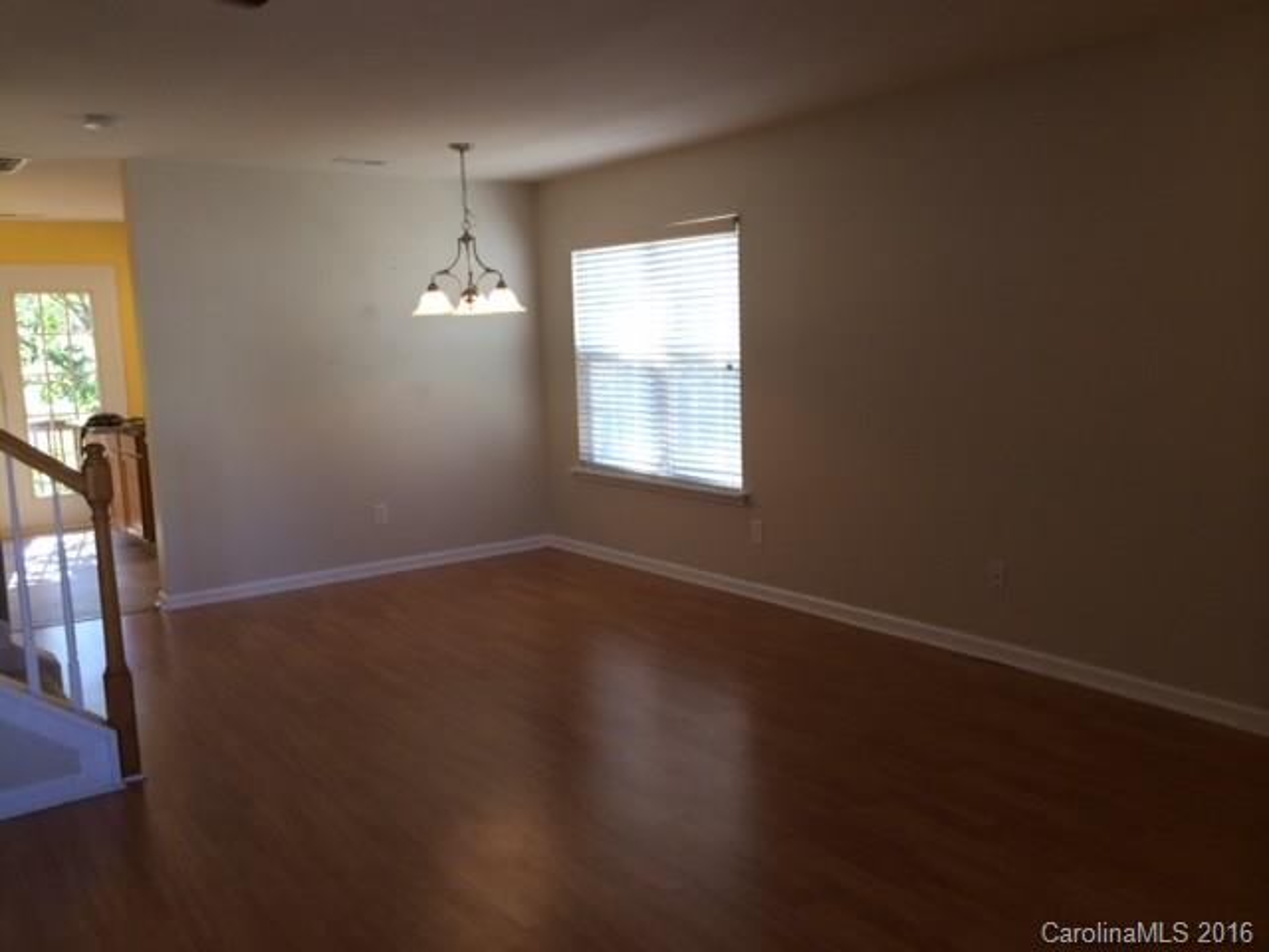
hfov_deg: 60.0
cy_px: 476
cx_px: 634
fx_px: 1100
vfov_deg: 46.8
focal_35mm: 30
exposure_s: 1/40
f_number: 2.2
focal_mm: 4.12
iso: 50
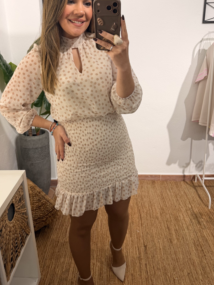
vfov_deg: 59.6
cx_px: 102
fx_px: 247
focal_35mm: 30
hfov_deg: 46.8
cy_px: 120
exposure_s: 1/100
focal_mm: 6.76
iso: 50
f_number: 1.78
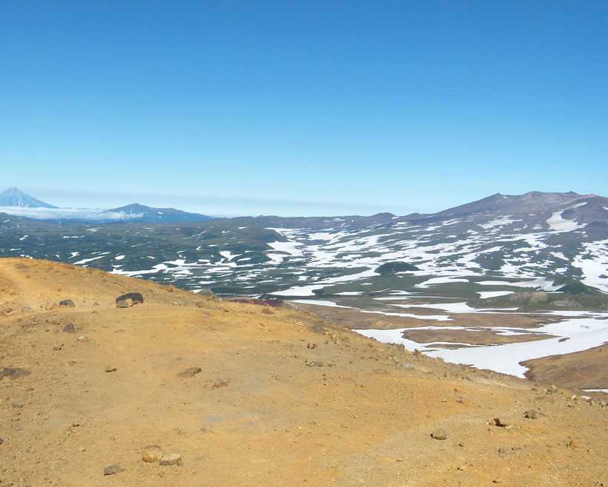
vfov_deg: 36.5
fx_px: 738
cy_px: 246
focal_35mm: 41
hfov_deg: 44.8
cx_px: 304
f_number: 4.8
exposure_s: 1/1111
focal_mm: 8
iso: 100
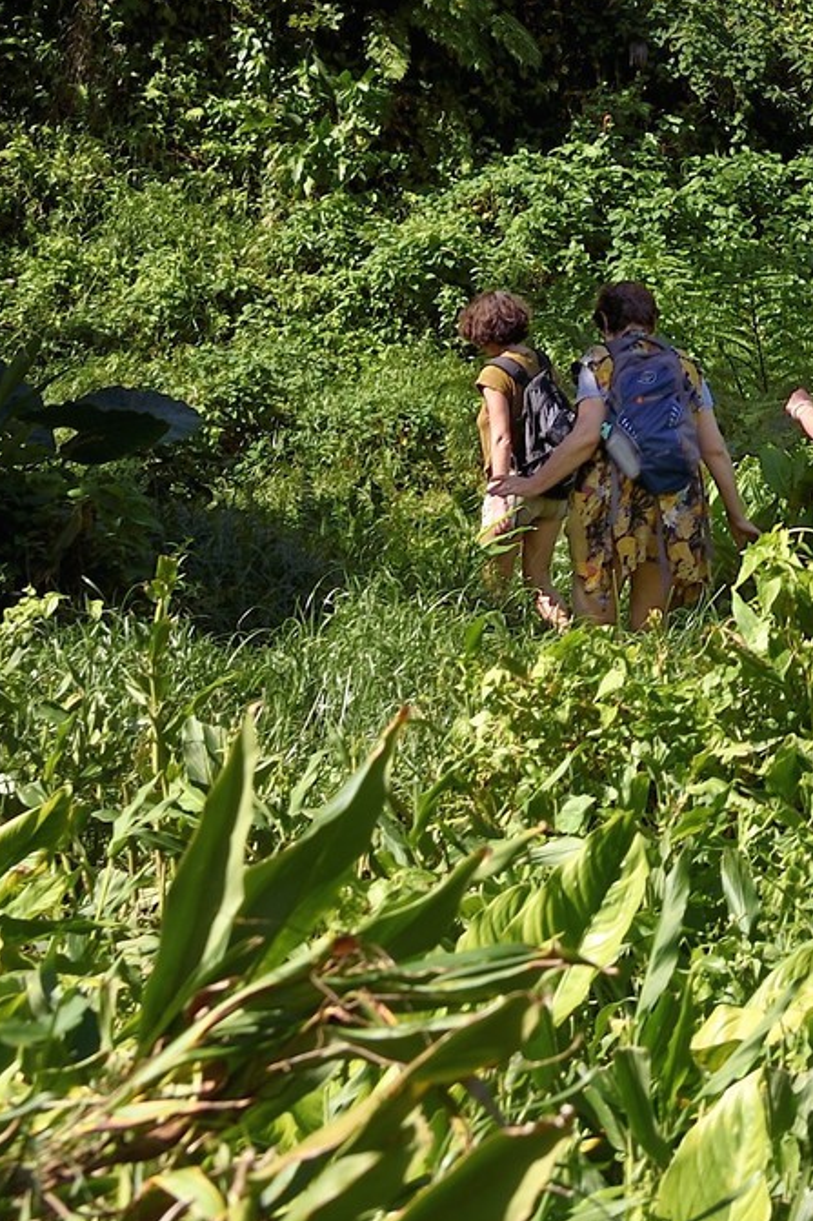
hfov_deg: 9.8
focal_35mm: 136
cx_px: 1139
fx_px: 4609
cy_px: -631
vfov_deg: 14.1
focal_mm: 38
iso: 200
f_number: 9
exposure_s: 1/320
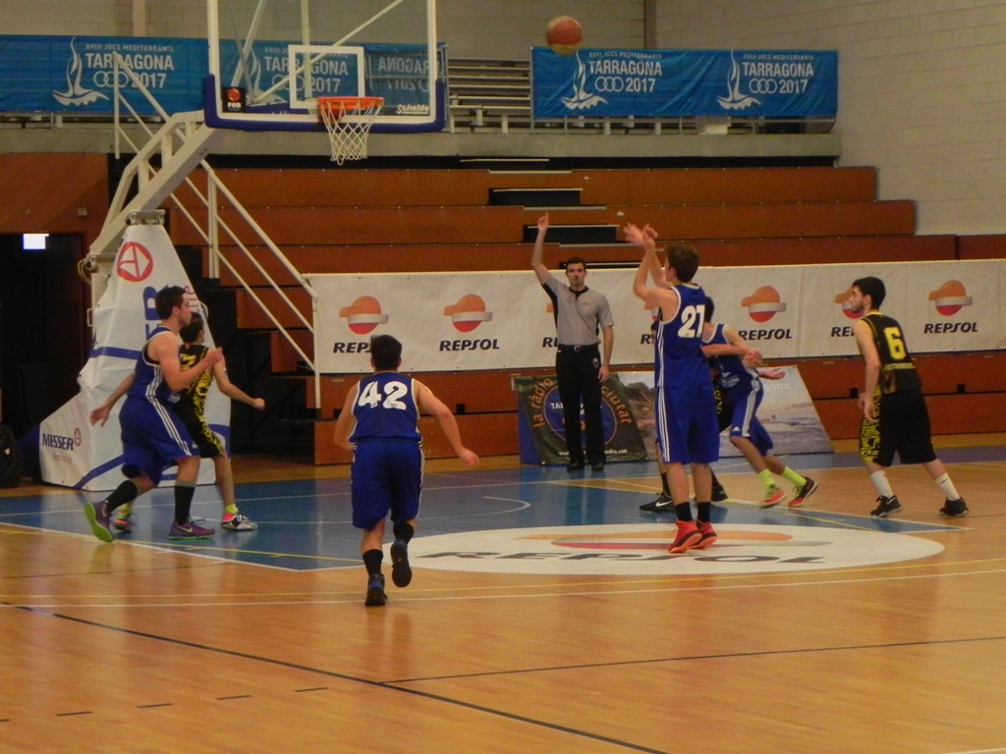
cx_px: 503
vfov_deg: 12.7
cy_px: 377
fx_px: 3400
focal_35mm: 117
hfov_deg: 16.8
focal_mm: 20.8
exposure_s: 1/125
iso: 800
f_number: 4
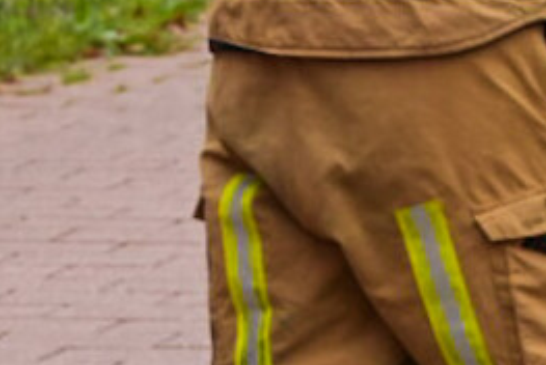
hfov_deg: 2.5
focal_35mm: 810
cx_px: 1239
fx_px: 12298
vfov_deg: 1.7
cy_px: -94
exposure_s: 1/640
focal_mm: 111
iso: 1000
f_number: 5.6
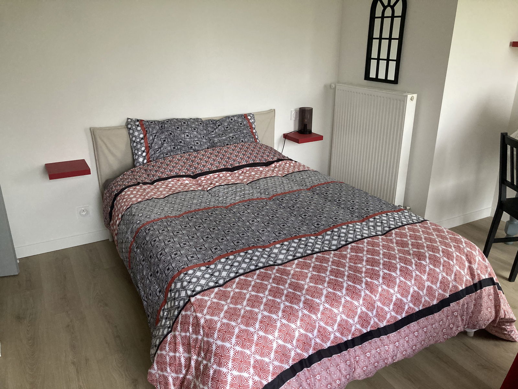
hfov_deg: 63.4
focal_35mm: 28
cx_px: 259
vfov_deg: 49.7
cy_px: 194
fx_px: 419
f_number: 1.8
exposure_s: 1/60
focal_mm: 3.99
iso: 250
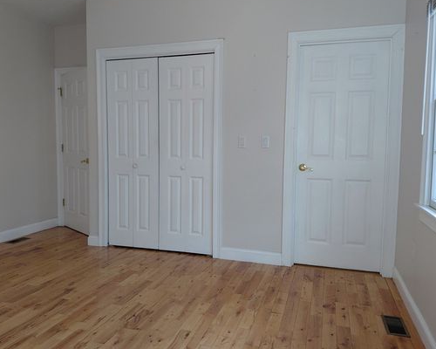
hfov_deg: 60.3
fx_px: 374
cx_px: 196
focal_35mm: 29
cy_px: 181
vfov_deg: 50.0
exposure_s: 1/120
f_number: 1.8
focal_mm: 4.69
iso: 160
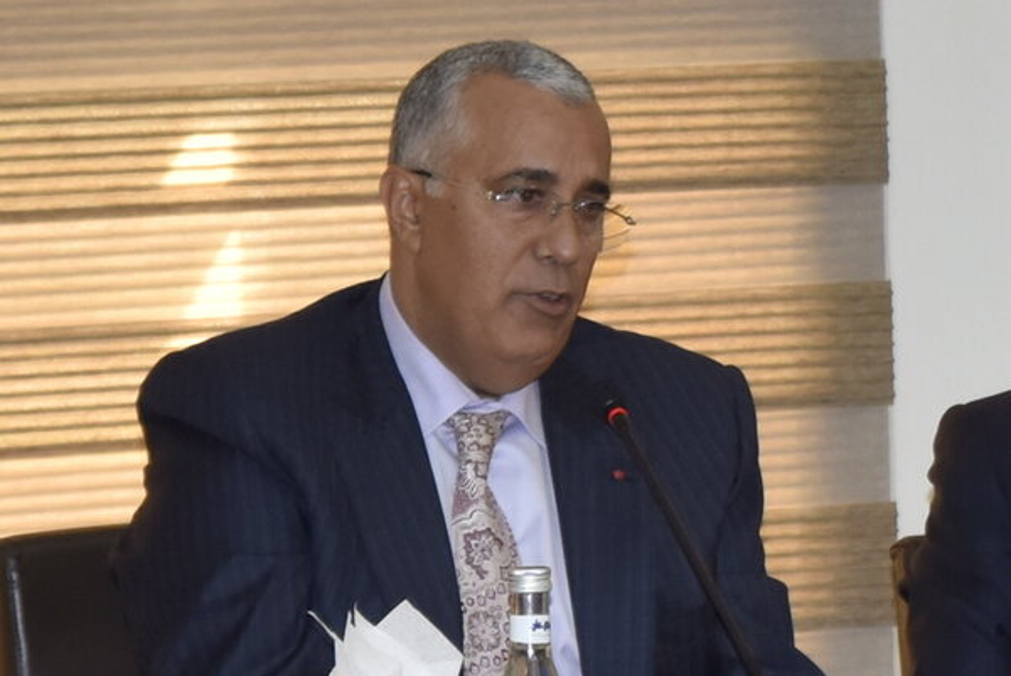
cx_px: 506
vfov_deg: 24.2
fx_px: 1574
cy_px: 338
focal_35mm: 56
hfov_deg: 35.6
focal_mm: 56
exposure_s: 1/60
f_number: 4.5
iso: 640
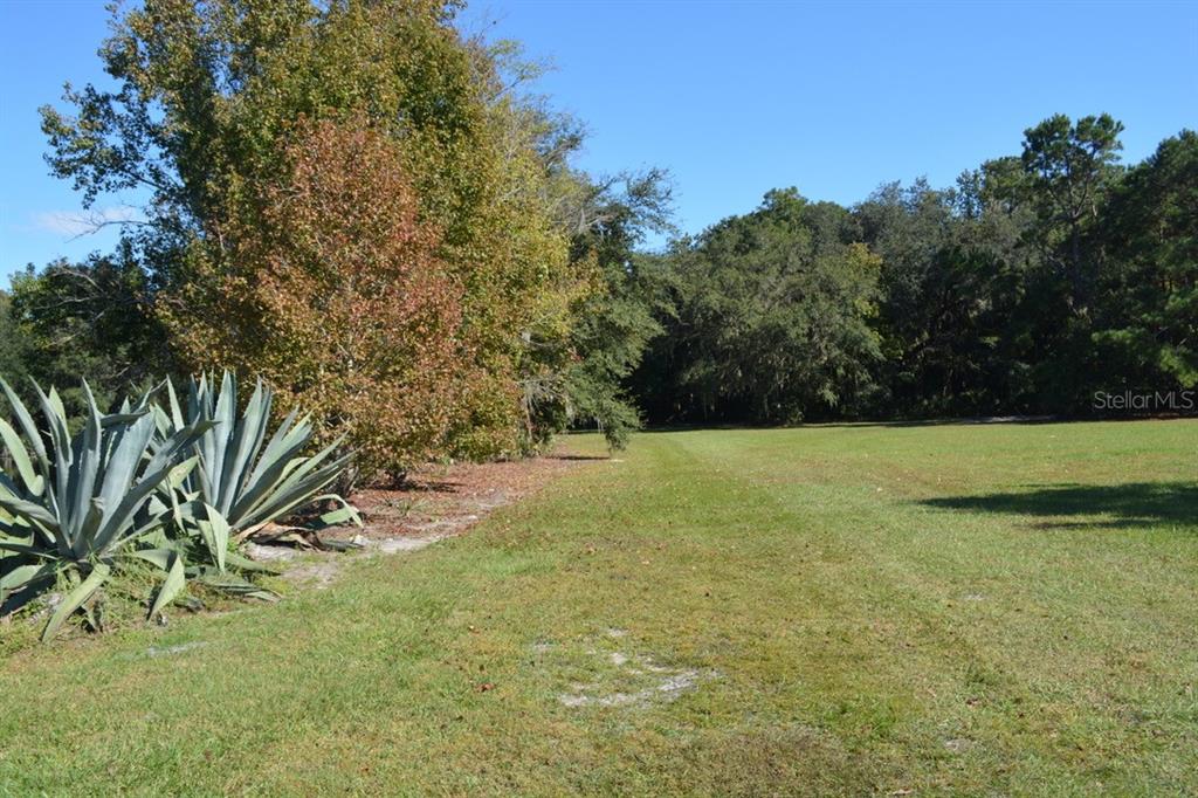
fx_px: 998
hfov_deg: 61.9
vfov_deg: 43.6
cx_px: 599
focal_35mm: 30
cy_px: 399
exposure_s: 1/250
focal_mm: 20
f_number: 8
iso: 180
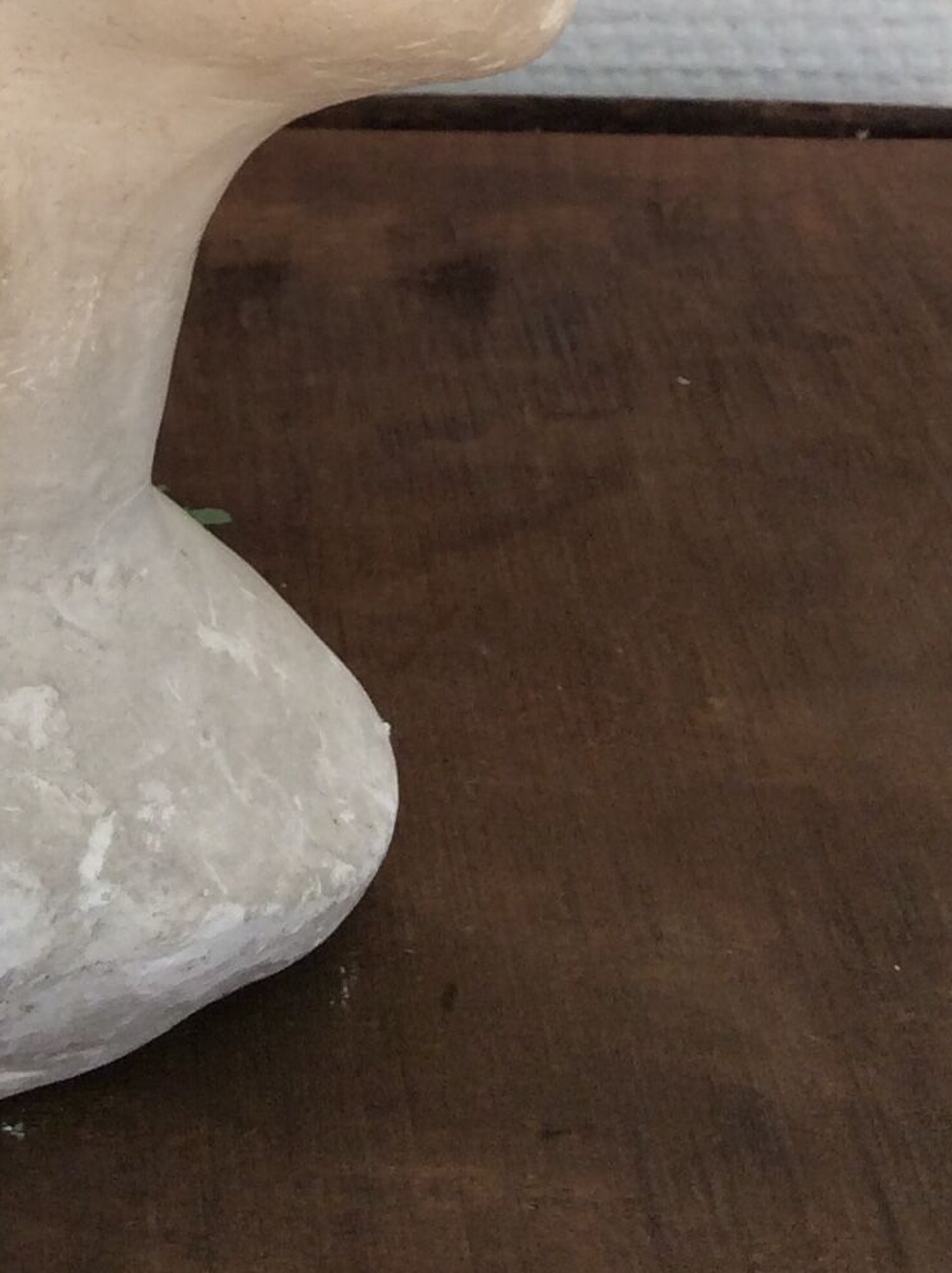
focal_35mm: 84
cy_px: -202
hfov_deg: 17.0
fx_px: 3086
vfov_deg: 21.8
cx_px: -75
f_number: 2.4
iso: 40
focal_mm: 3.3
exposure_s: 1/33
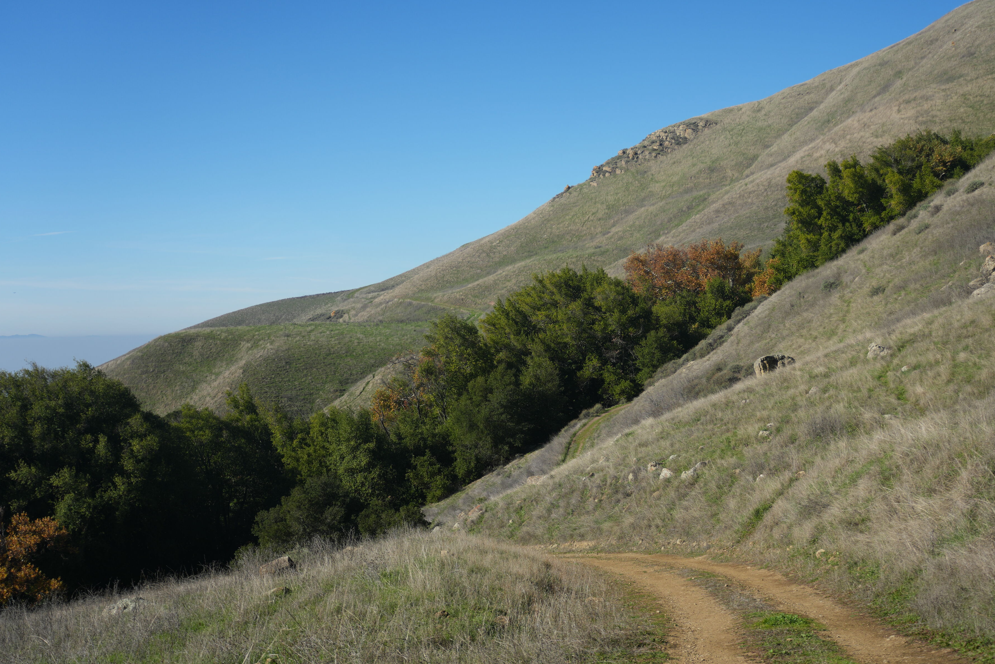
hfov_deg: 47.2
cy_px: 327
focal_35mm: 41
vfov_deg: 32.6
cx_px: 574
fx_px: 1133
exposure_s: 1/1250
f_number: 4.5
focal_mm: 34
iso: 125
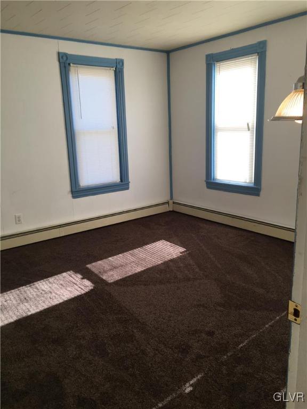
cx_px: 154
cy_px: 204
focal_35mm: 29
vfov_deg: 61.7
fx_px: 343
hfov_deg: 48.2
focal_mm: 4.15
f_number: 2.2
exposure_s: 1/120
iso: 40
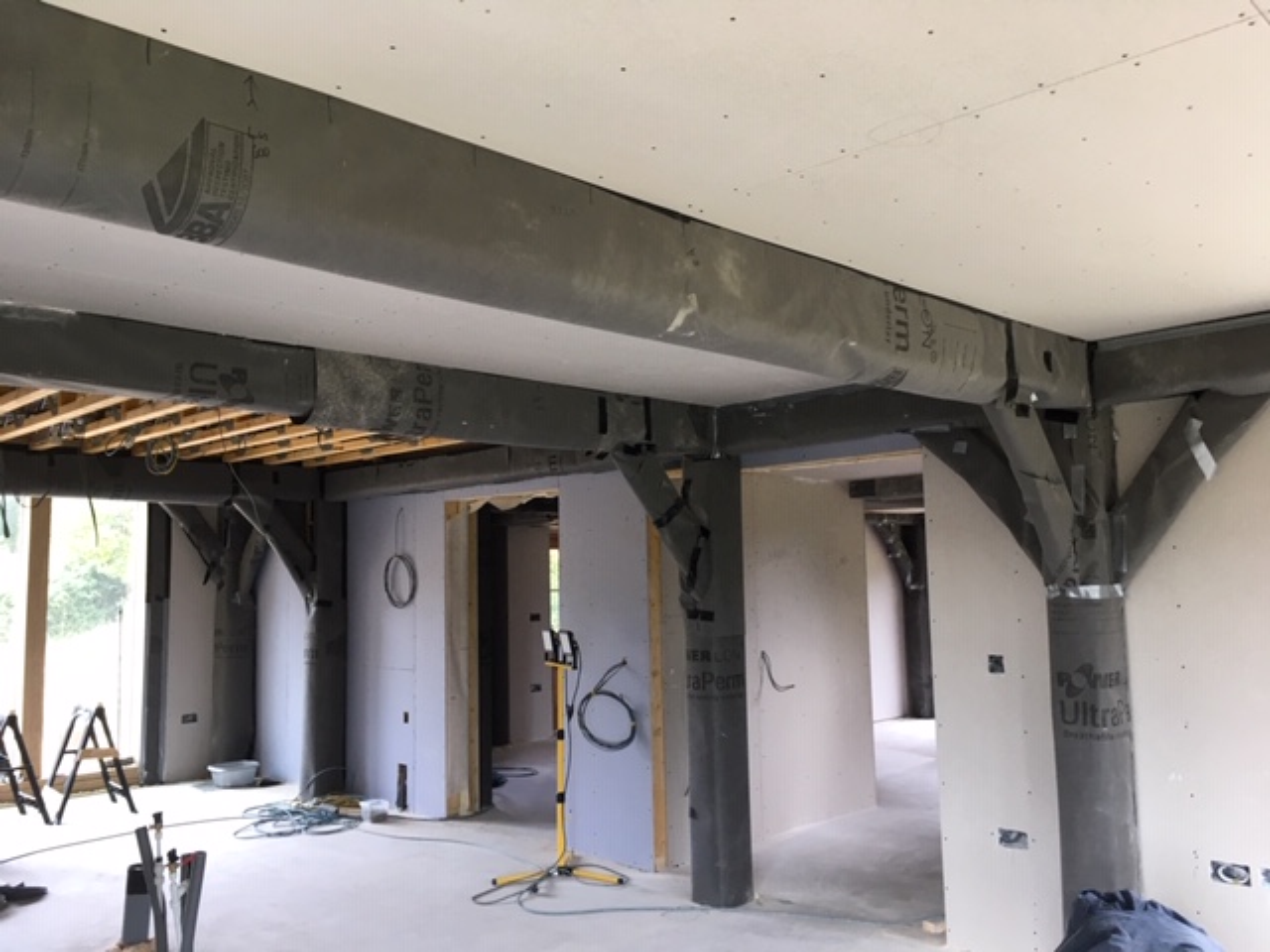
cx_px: 635
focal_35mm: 29
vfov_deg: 48.2
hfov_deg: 61.7
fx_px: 1064
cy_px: 476
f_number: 2.2
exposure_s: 1/33
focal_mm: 4.15
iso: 50
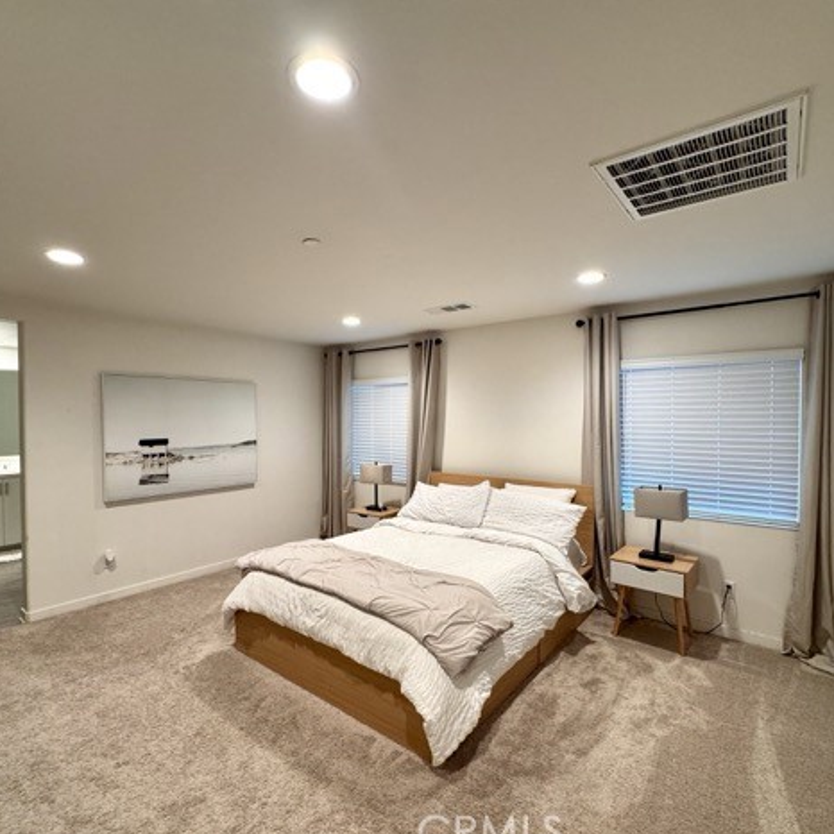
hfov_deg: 84.0
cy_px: 428
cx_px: 419
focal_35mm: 17
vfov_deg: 84.0
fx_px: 463
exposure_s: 1/120
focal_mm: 2.22
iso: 320
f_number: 2.2
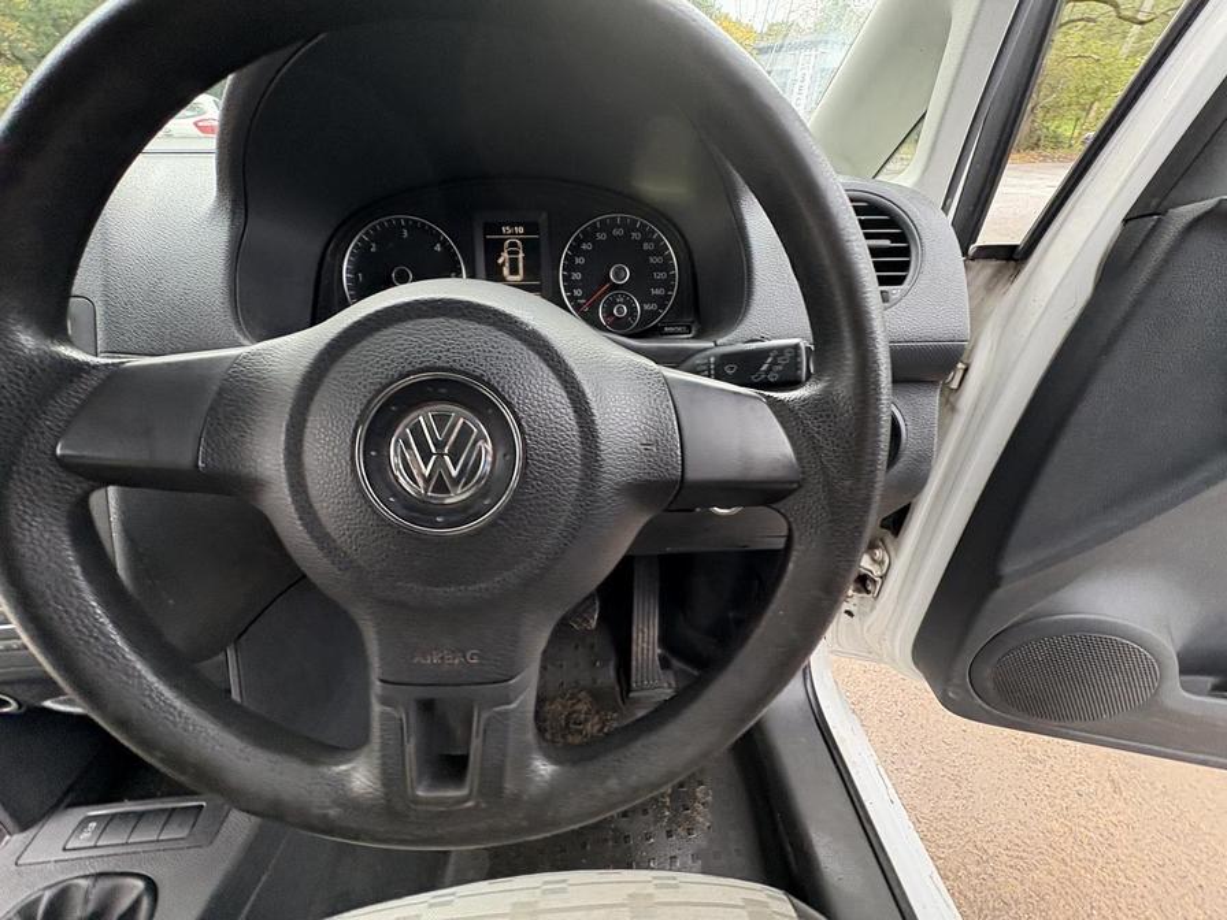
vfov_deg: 85.7
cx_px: 614
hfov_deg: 102.1
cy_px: 460
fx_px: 496
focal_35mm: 14
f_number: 2.2
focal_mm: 2.22
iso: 160
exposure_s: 1/99
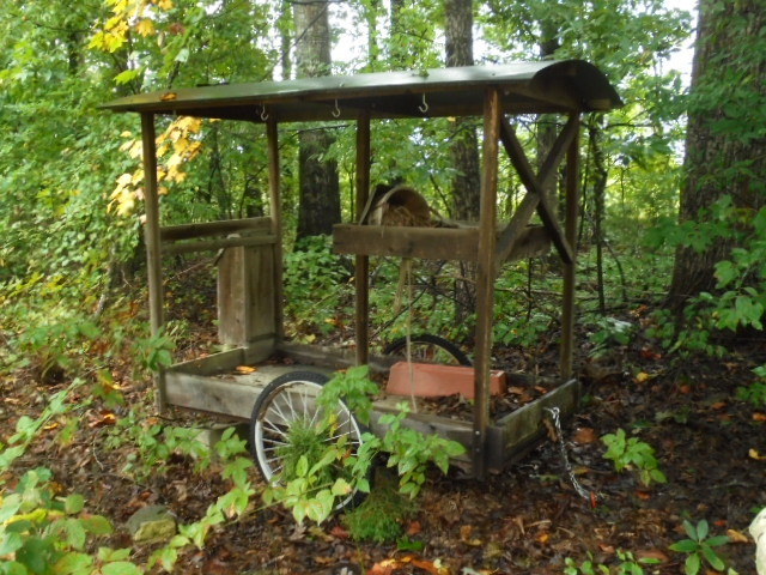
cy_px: 288
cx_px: 383
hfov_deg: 49.0
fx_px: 841
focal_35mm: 38
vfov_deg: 37.7
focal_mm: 6.9
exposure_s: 1/50
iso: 500
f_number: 4.2
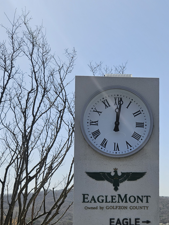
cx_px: 134
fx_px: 293
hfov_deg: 31.4
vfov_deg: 39.5
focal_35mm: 45
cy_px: 195
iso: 25
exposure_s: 1/2500
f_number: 1.8
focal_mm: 5.4
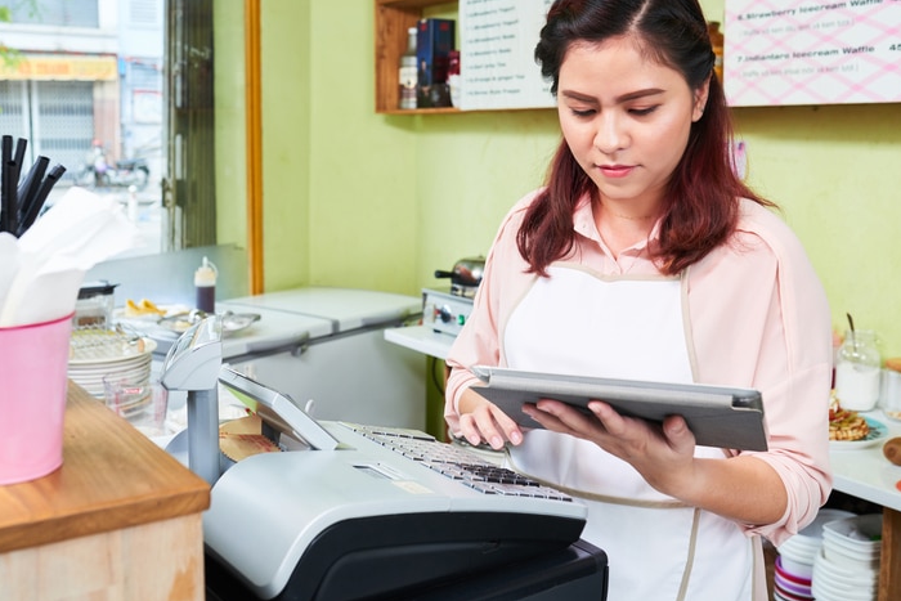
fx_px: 1001
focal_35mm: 40
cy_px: 261
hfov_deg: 48.4
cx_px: 425
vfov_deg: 33.4
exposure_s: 1/180
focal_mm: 35
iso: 280
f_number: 5.6
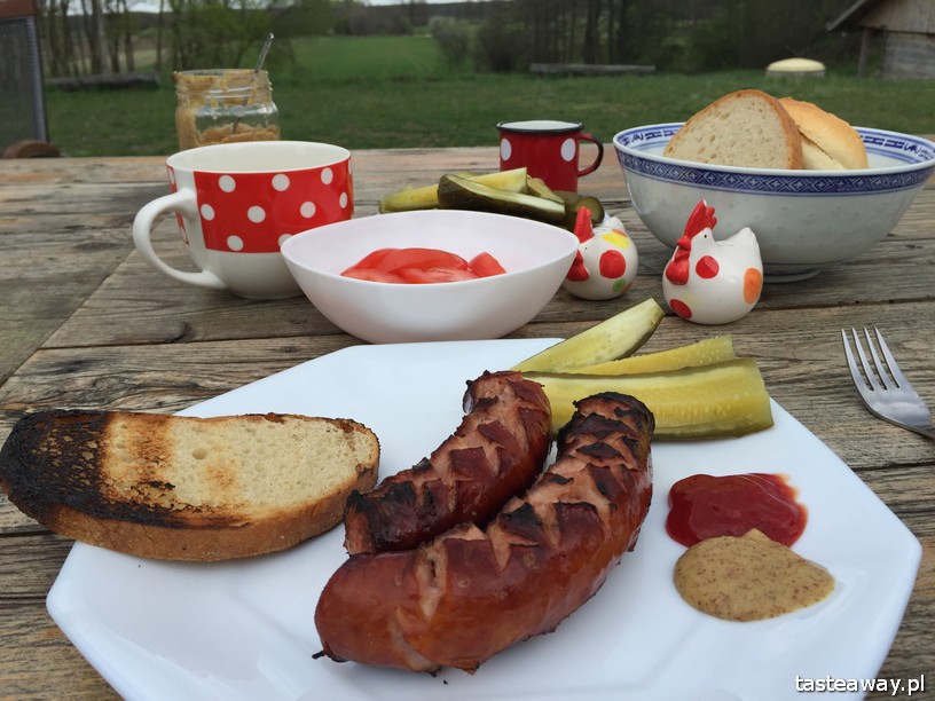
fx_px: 783
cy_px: 350
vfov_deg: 48.2
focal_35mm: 29
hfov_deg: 61.7
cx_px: 468
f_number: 2.2
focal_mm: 4.15
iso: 32
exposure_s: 1/1364
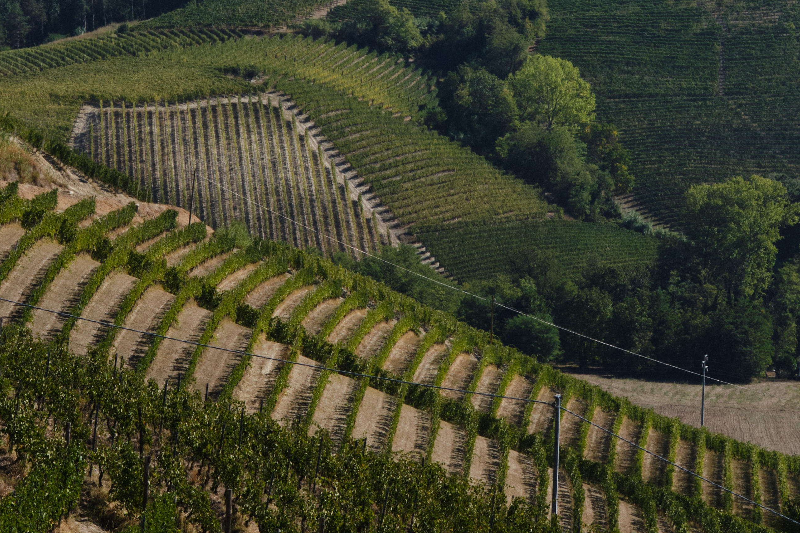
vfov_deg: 7.5
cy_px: 204
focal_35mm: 182
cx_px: 402
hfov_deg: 11.3
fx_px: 4044
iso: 160
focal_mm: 50
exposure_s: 1/160
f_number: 14
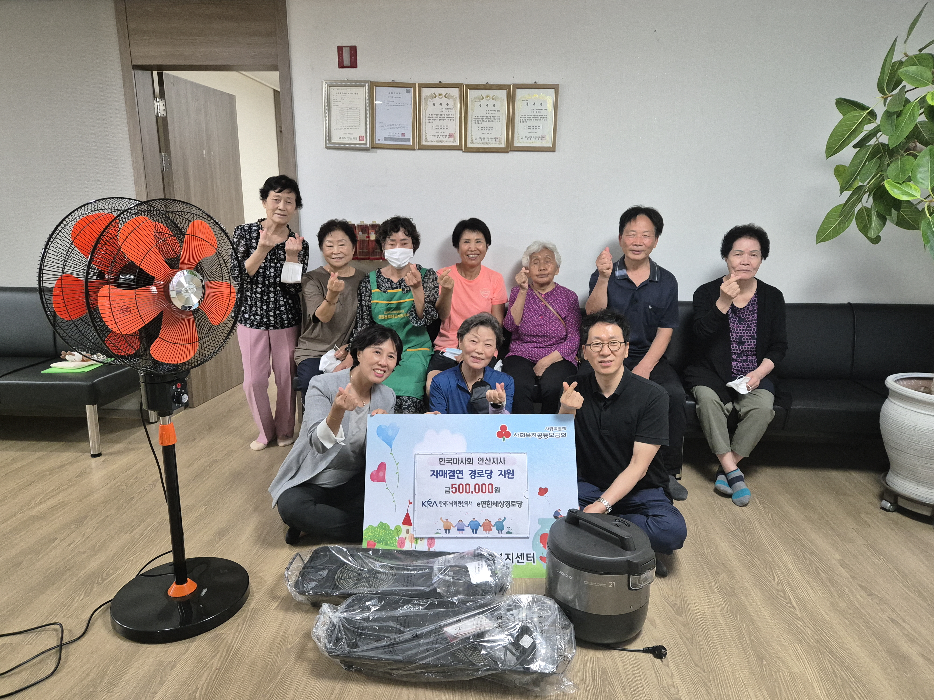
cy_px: 350
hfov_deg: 73.9
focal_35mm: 23
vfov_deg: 58.9
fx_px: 621
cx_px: 467
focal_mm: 5.4
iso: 800
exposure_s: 1/120
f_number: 1.8
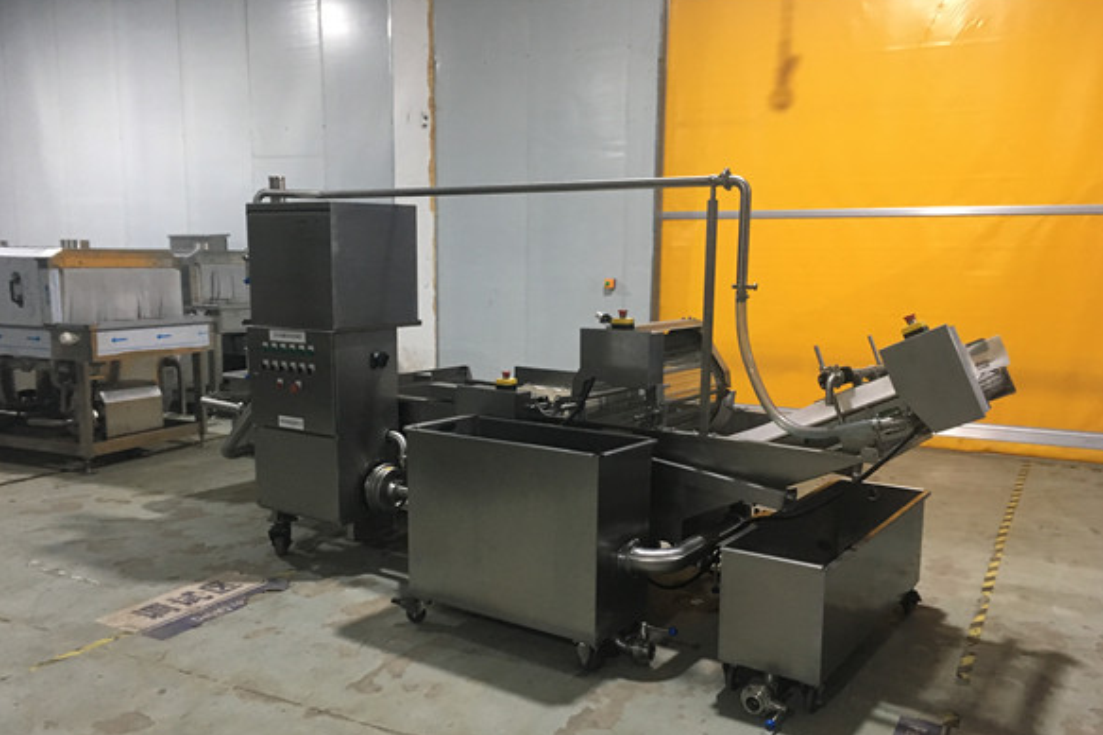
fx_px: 949
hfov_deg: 60.3
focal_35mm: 31
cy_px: 414
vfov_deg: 42.2
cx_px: 550
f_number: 2.2
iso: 200
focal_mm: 4.15
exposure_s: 1/20
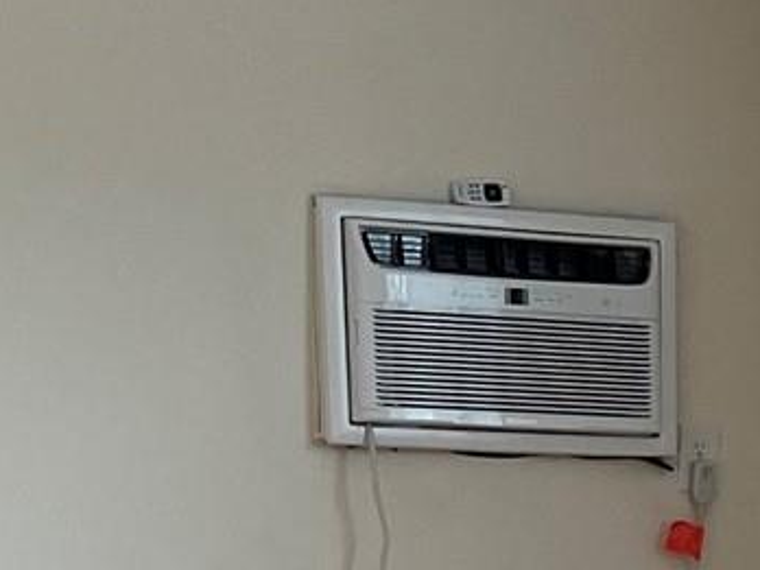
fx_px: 3359
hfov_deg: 11.9
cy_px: 1271
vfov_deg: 8.9
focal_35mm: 153
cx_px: 1358
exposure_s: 1/120
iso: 80
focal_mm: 5.1
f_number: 1.6
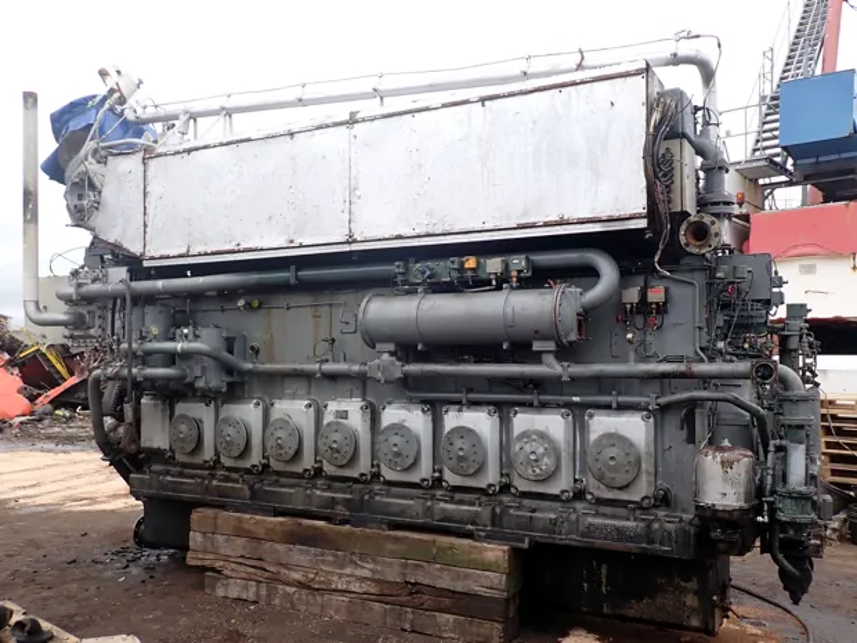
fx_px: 619
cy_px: 322
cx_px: 428
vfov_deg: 54.9
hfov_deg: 69.4
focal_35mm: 25
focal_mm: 4.5
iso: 100
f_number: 2.8
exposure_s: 1/200
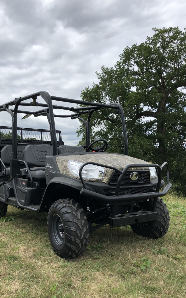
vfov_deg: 59.6
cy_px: 159
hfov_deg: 39.2
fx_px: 260
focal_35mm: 32
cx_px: 70
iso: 20
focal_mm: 3.99
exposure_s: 1/2088
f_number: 1.8
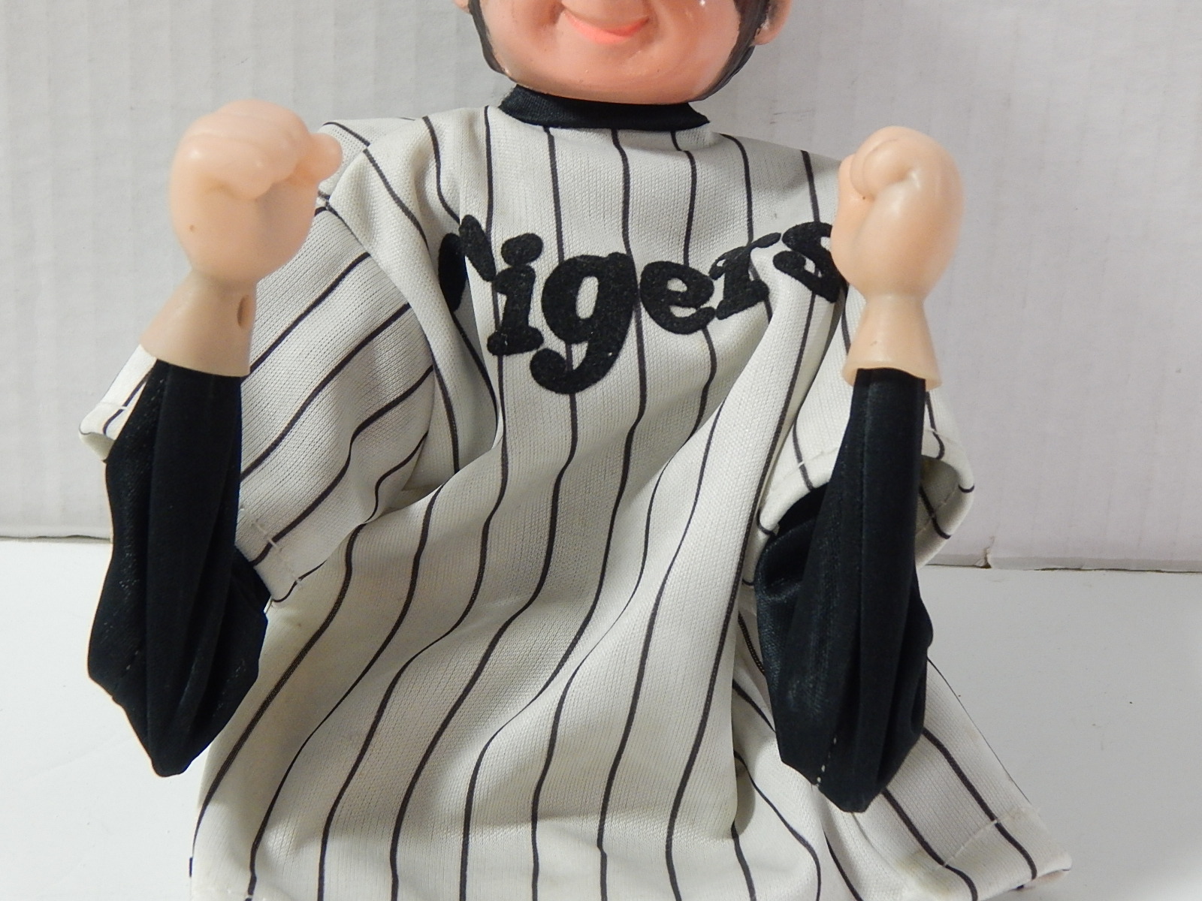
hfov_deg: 28.2
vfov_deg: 21.3
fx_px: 2396
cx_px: 601
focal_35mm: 69
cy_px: 450
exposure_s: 1/20
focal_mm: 12.3
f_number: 4.1
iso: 400
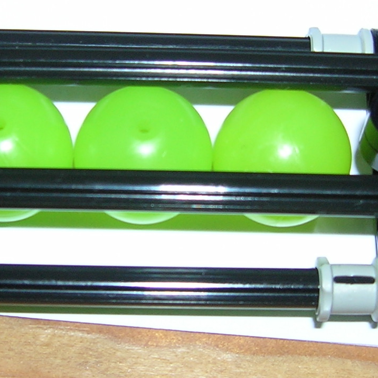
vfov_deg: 18.1
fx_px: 1186
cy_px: 185
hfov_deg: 18.1
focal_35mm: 96
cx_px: 175
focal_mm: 5.7
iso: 50
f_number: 2.9
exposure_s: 1/60.1
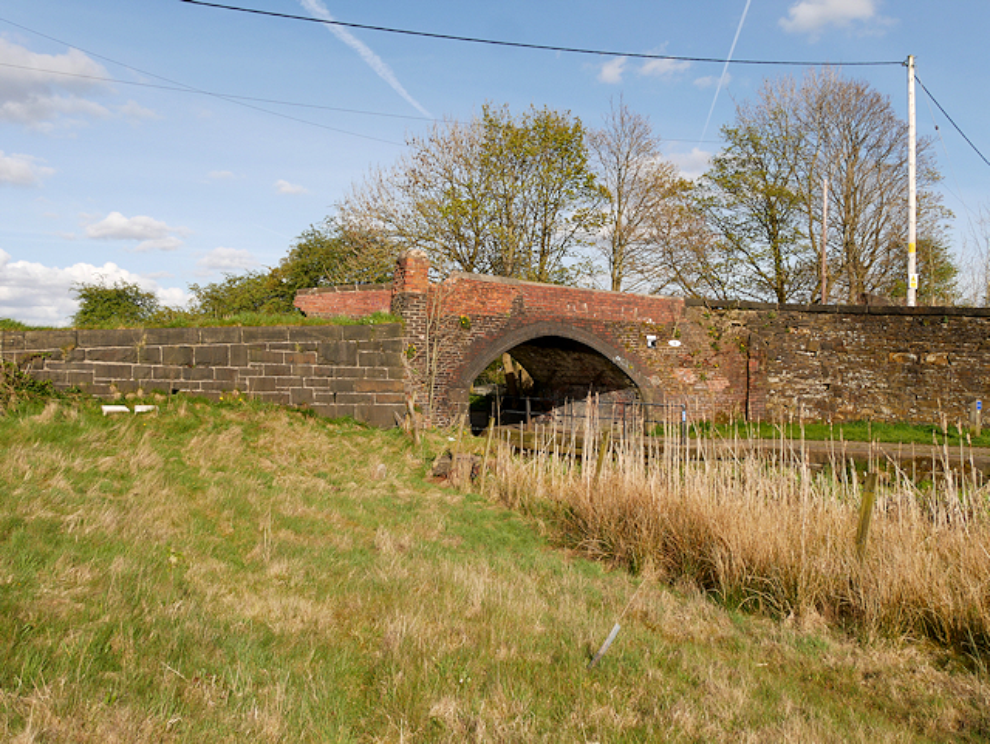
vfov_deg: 41.8
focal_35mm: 34
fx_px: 973
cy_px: 372
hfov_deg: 53.9
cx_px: 495
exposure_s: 1/640
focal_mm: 17
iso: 200
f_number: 7.1
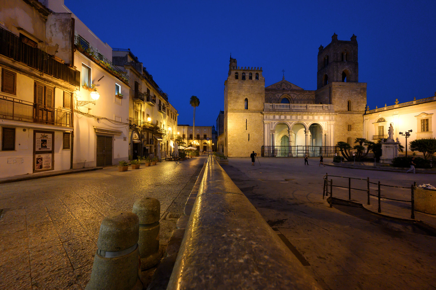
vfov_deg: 81.1
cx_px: 218
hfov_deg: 104.3
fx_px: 169
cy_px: 145
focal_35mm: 14
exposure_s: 1/25
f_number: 8
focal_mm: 14
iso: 6400
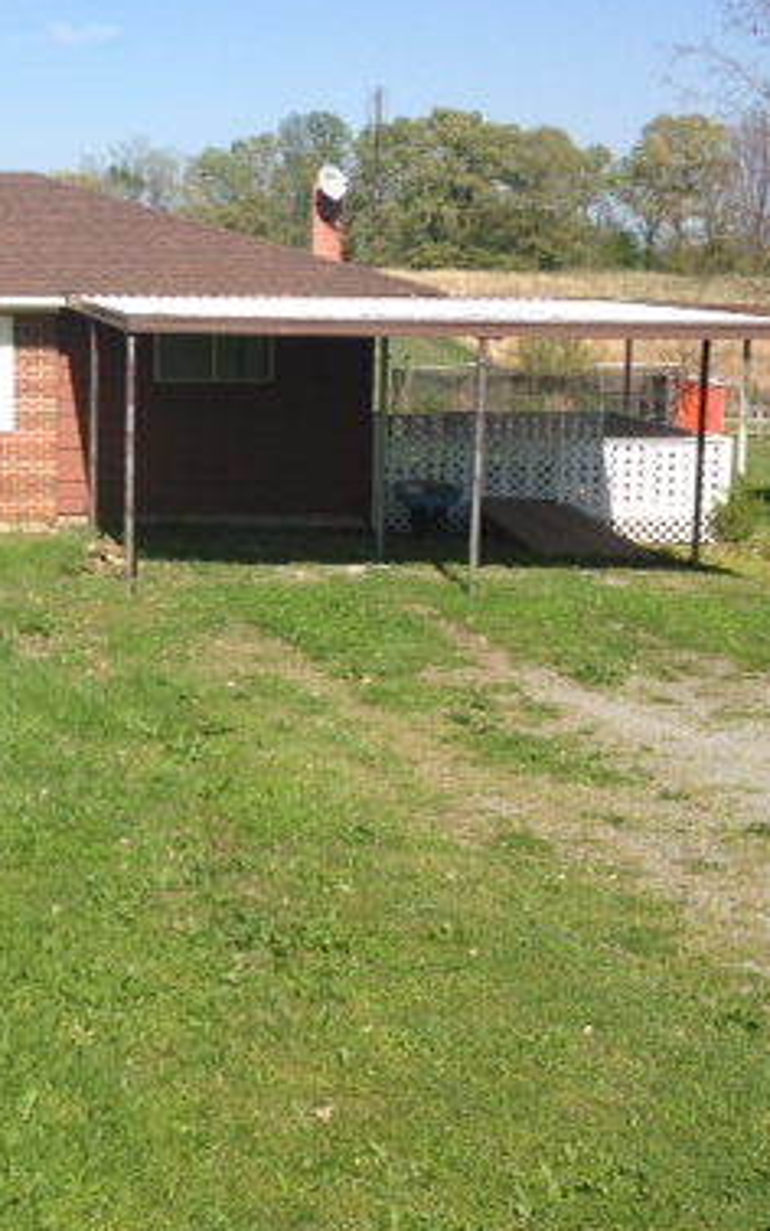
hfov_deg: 19.9
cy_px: 480
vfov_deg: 32.3
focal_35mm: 63
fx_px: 2113
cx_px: -33
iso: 64
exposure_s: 1/1623
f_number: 2.4
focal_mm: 4.28
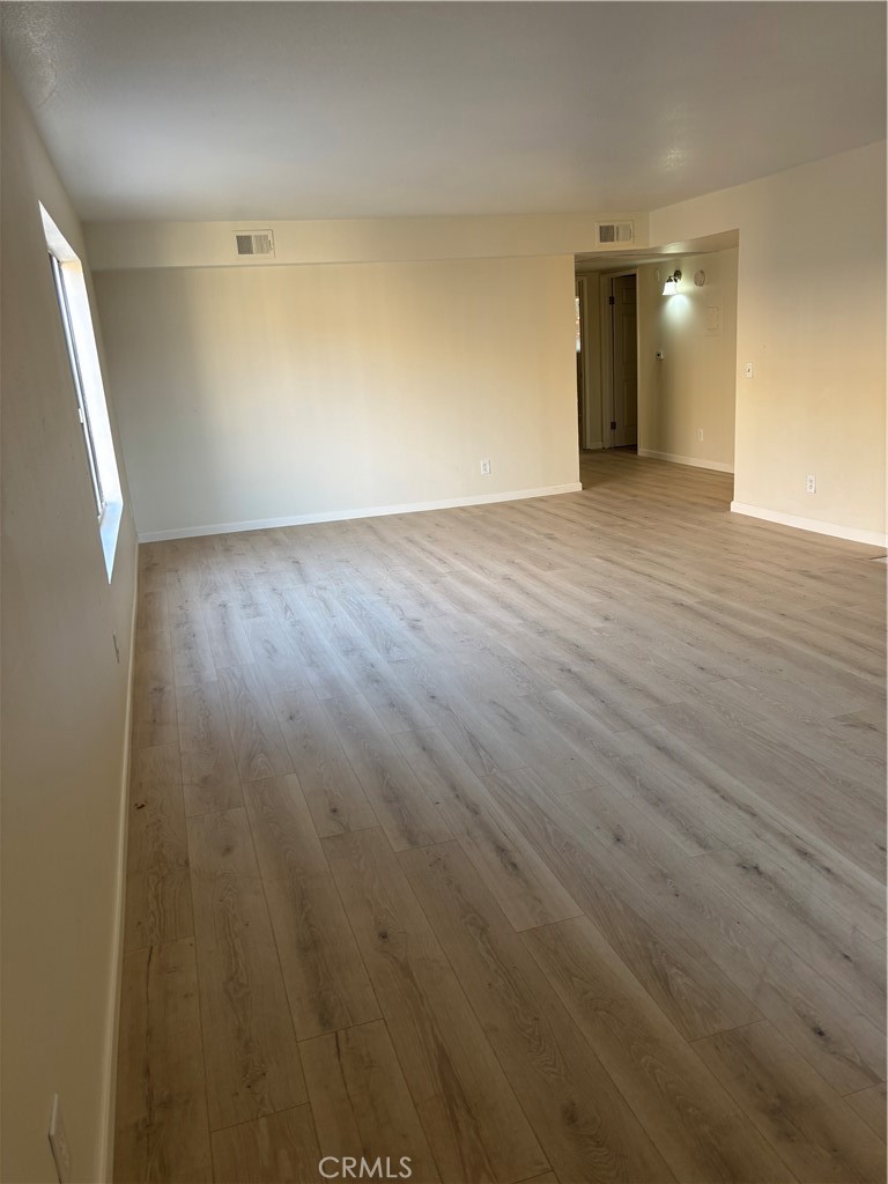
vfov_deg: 67.3
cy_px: 592
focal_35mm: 26
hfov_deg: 53.1
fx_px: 889
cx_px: 444
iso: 64
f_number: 1.6
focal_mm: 5.96
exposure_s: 1/121
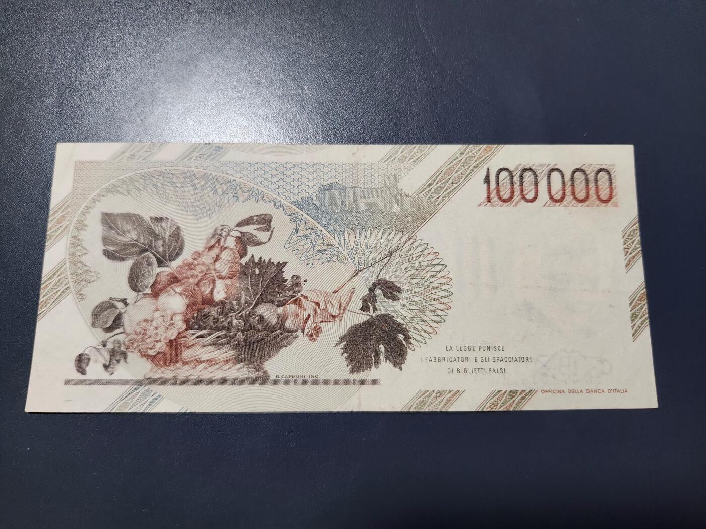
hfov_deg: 73.9
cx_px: 353
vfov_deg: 58.9
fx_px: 469
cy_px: 264
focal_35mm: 23
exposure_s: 1/101
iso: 400
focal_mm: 5.4
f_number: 1.8
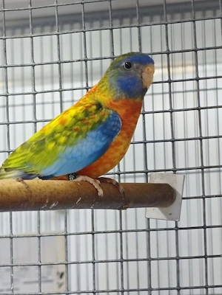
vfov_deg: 26.0
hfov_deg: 19.6
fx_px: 641
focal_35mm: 75
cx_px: 111
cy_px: 148
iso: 1000
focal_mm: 10
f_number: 2
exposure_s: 1/161
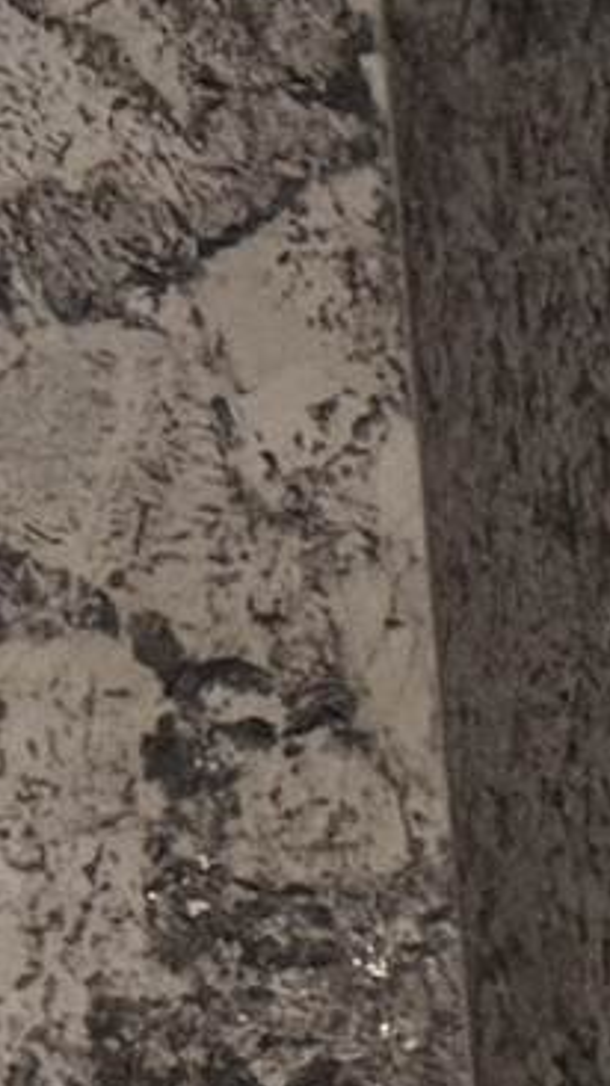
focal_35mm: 219
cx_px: 2887
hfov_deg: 4.7
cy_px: 2571
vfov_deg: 8.9
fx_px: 6308
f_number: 1.78
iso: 200
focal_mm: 6.76
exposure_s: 1/98
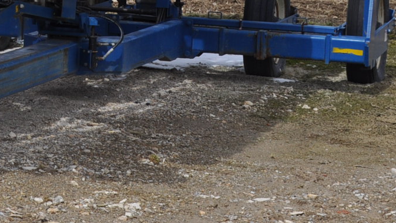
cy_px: -59
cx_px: -52
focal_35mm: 175
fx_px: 1834
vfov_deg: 6.9
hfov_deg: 12.1
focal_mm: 35
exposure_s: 1/400
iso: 200
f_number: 10
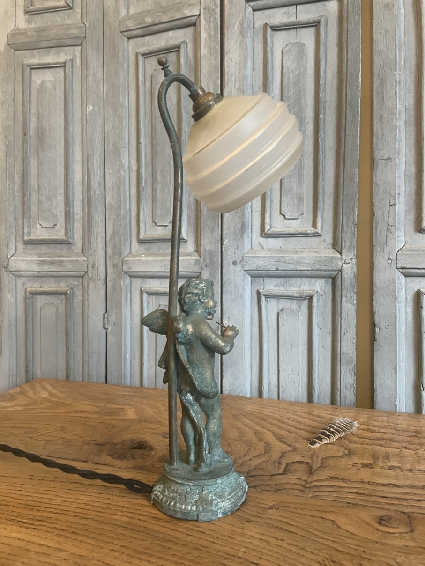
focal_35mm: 26
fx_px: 426
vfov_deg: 67.3
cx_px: 212
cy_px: 283
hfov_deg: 53.1
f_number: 1.6
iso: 500
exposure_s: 1/50
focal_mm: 4.2
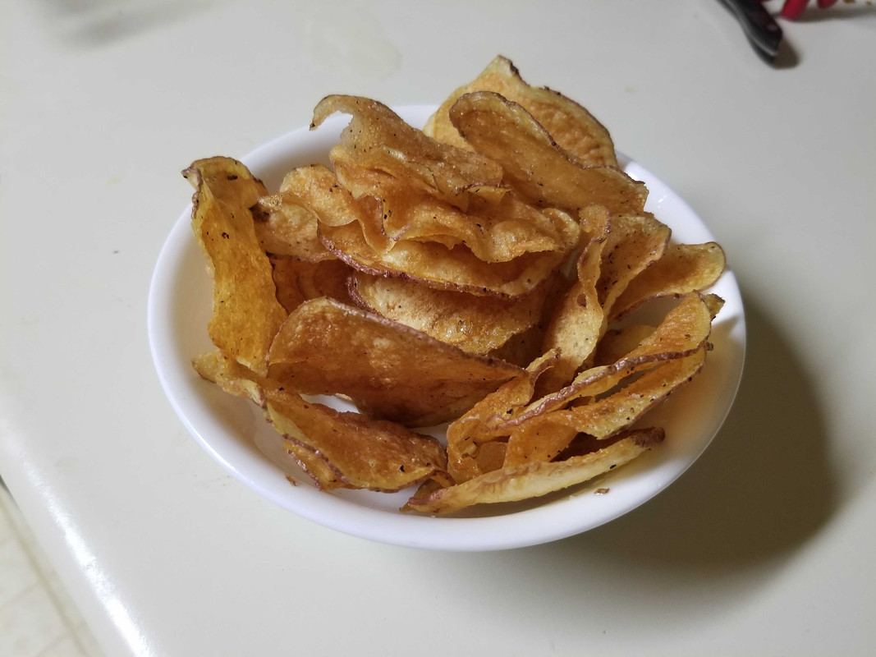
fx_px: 658
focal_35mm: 26
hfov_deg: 67.3
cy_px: 328
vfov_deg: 53.1
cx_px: 438
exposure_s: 1/24
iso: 250
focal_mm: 4.25
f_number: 1.7
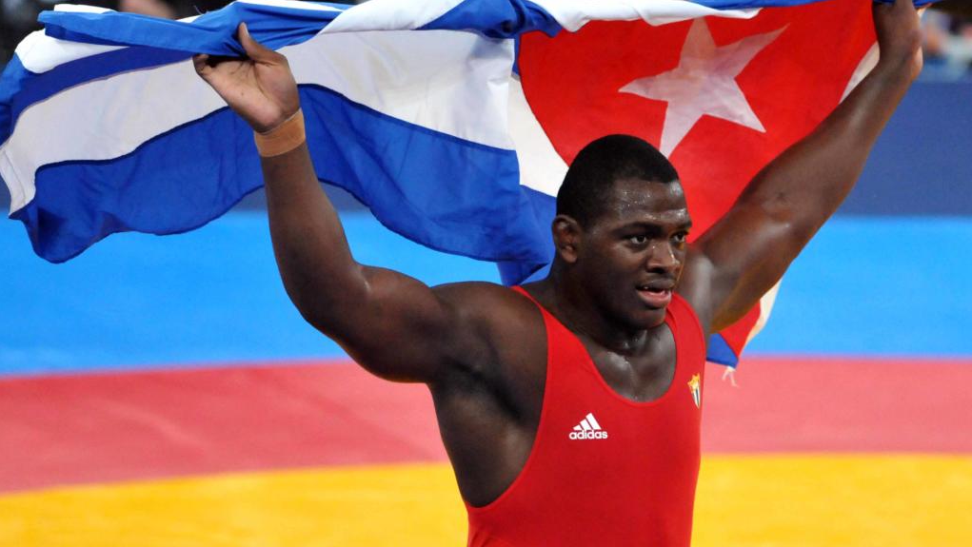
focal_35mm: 472
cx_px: 486
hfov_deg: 4.6
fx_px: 12169
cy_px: 262
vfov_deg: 2.6
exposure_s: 1/2000
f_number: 2.8
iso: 2500
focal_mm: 300
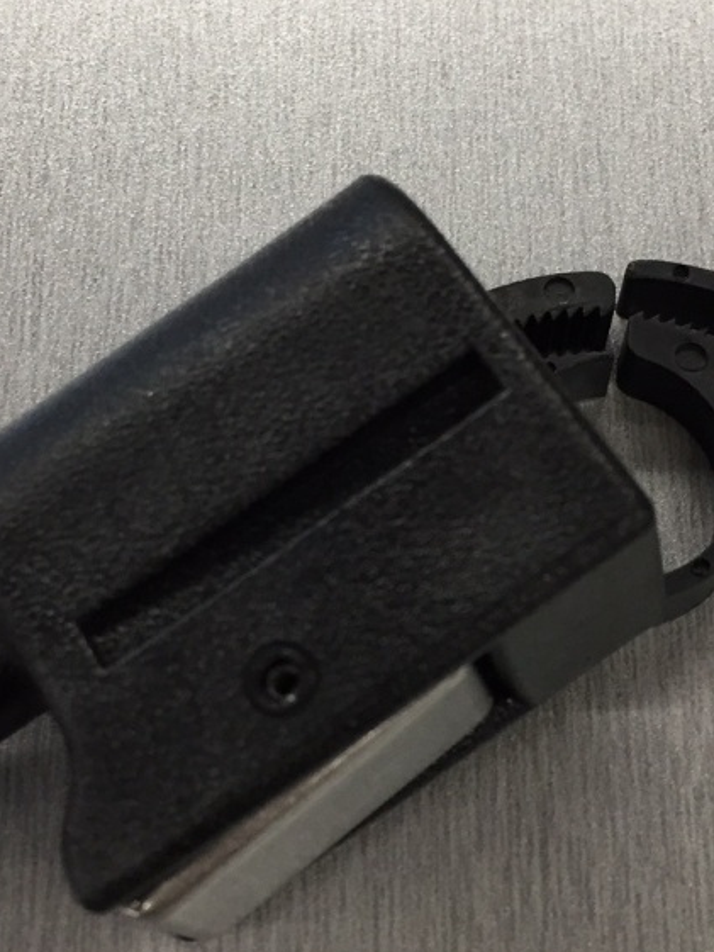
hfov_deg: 23.6
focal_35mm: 62
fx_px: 1704
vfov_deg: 31.2
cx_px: 393
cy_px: 528
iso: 64
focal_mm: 4.15
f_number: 2.2
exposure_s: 1/33
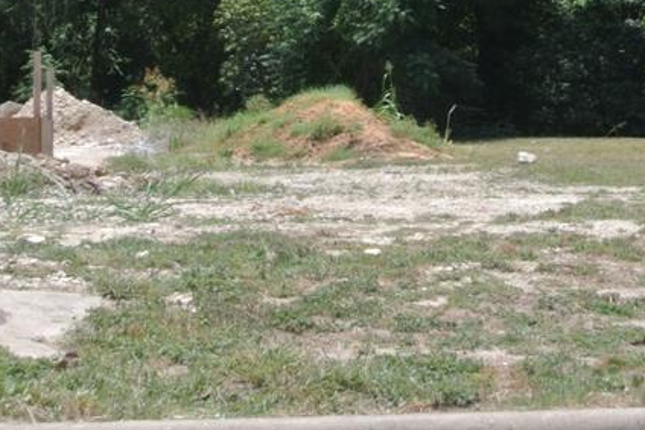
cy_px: -13
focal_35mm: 87
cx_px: 479
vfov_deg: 15.4
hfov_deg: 23.2
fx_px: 1559
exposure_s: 1/125
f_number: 4
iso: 250
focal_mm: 13.6
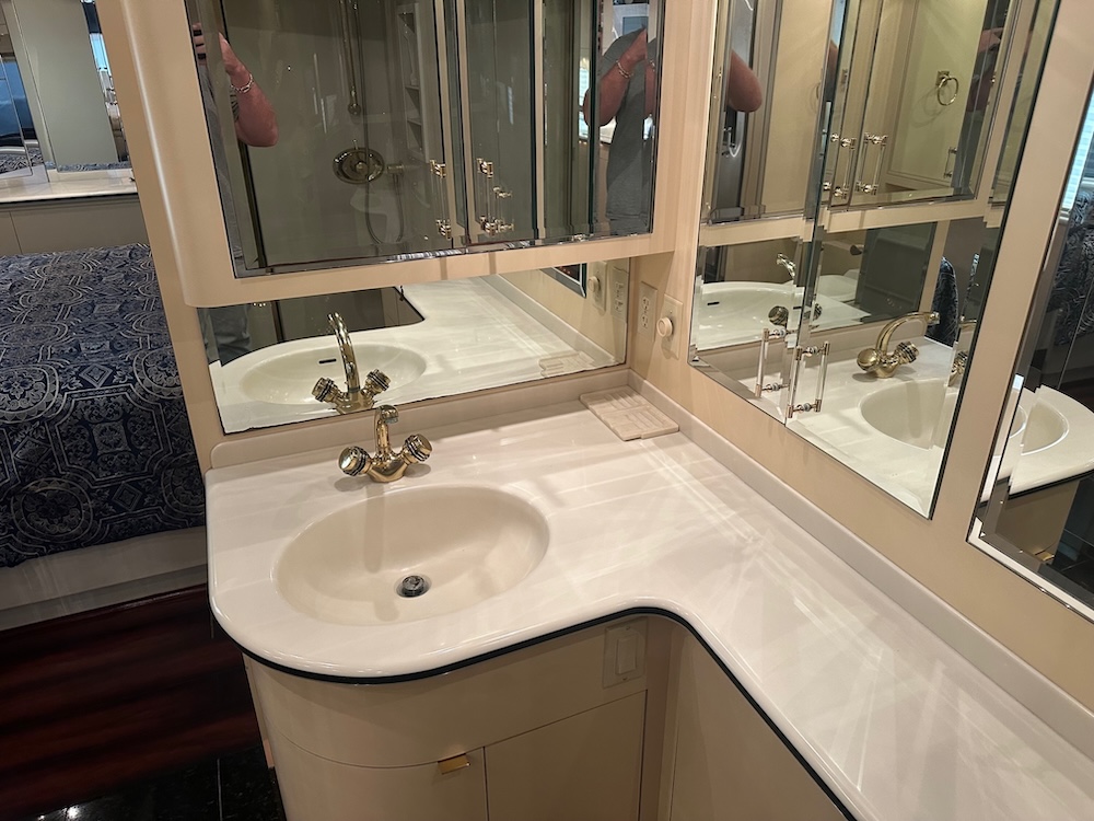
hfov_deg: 71.6
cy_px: 410
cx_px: 547
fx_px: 758
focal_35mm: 24
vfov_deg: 56.8
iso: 320
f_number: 1.78
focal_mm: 6.86
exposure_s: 1/60
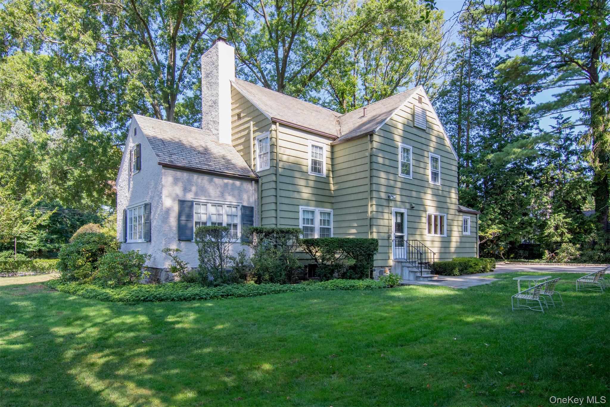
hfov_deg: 81.2
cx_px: 305
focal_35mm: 21
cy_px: 204
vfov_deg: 59.5
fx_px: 356
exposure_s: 1/250
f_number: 8
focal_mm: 14
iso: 640
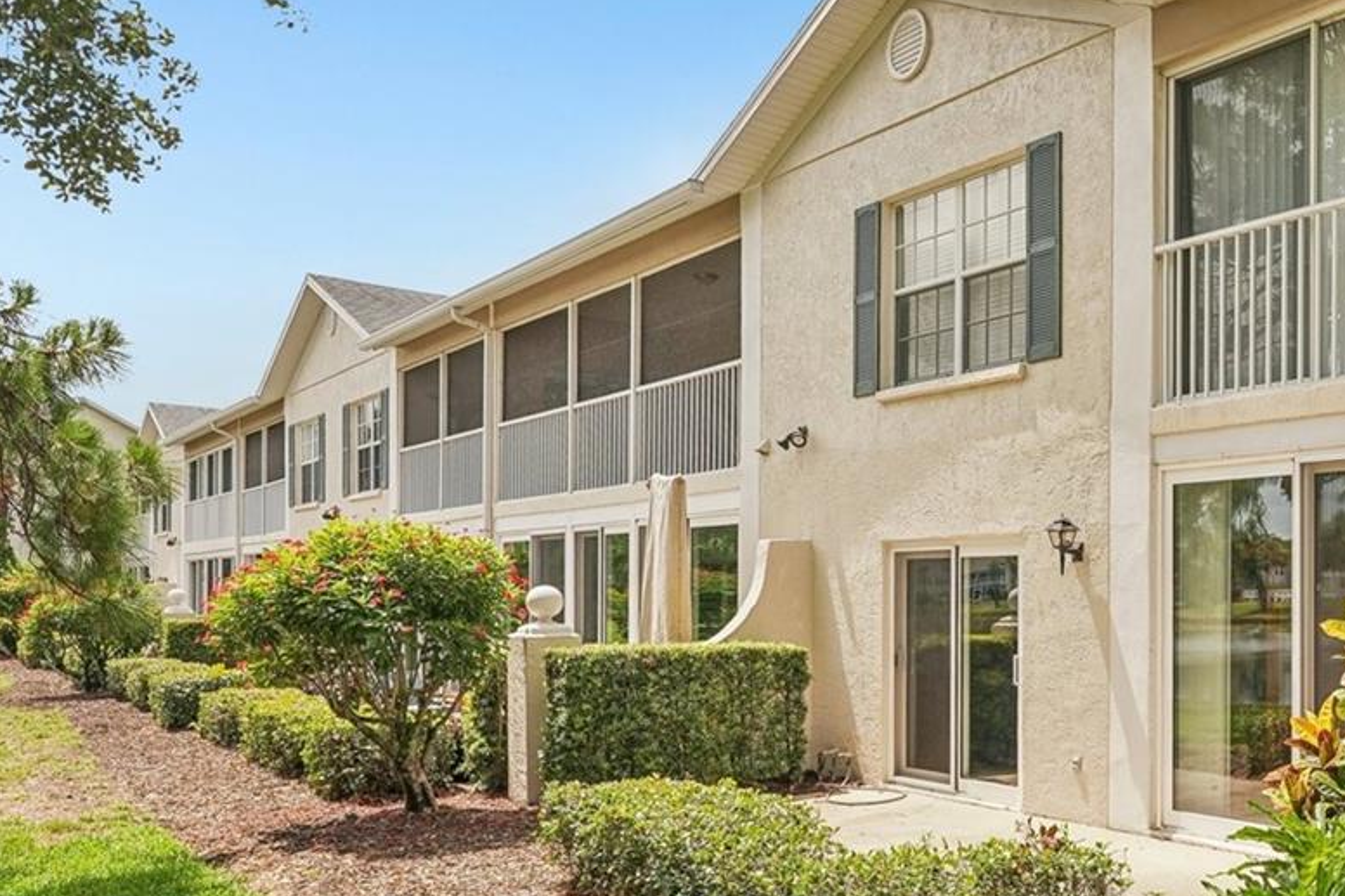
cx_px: 1189
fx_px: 1233
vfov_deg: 39.9
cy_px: 475
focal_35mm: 33
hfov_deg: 51.2
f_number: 8
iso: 400
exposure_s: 1/800
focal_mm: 16
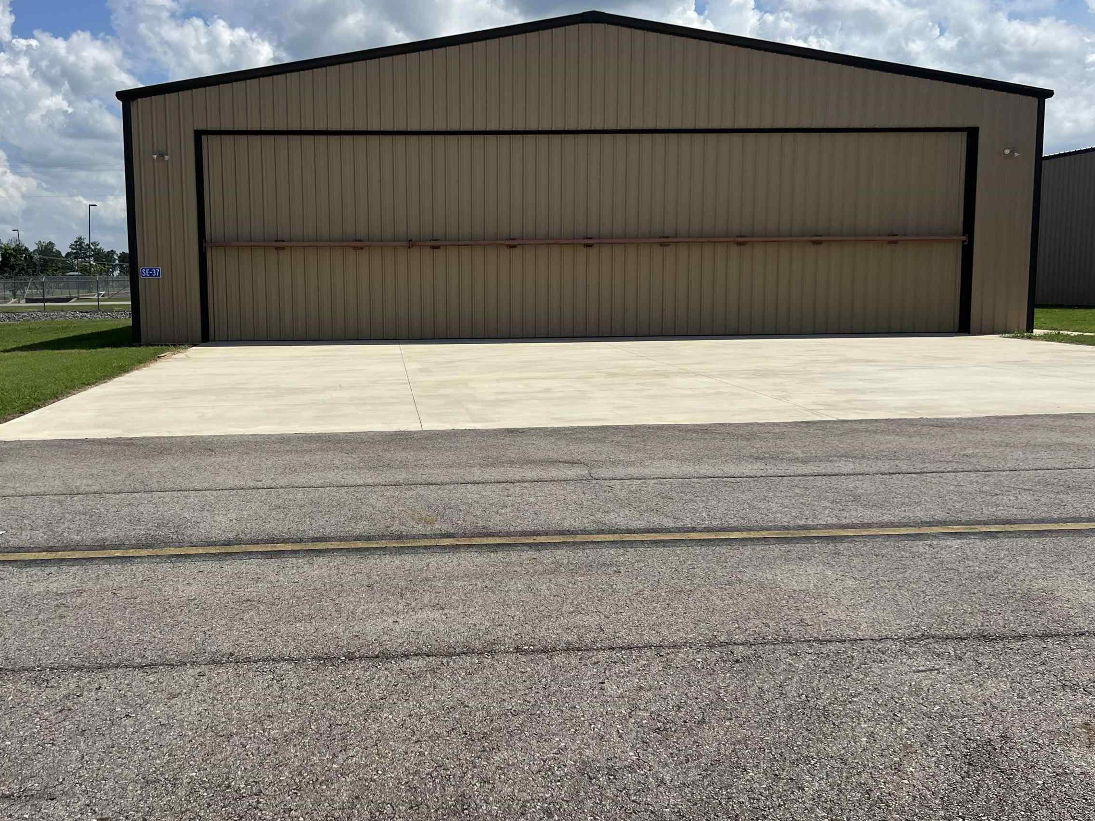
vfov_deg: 40.7
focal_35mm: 35
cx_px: 435
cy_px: 387
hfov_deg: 52.2
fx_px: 1107
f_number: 1.5
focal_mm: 5.7
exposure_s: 1/8000
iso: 50
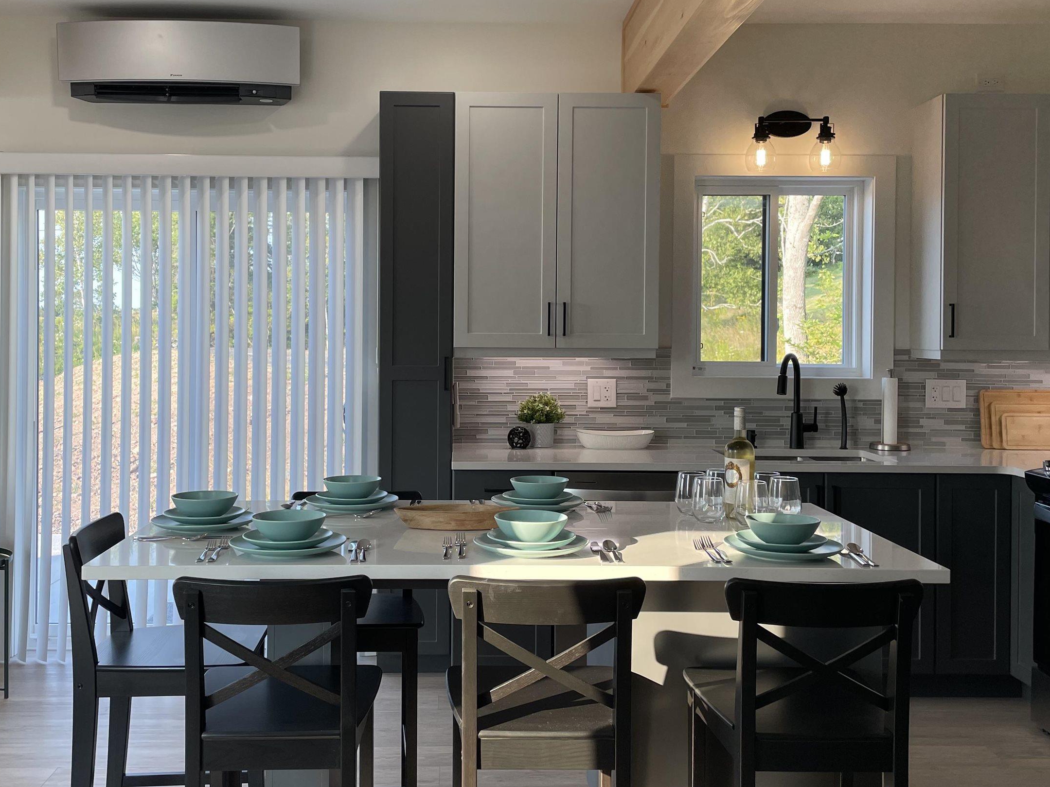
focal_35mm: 37
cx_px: 476
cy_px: 343
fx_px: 1122
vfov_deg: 38.6
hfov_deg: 50.1
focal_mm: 4.2
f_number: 1.6
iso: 32
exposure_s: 1/133
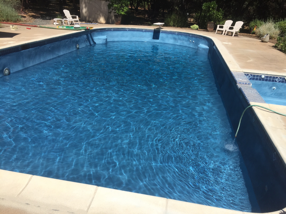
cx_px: 143
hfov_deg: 61.7
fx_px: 240
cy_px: 107
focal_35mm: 29
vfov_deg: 48.2
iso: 32
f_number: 2.2
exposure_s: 1/2639
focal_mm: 4.15
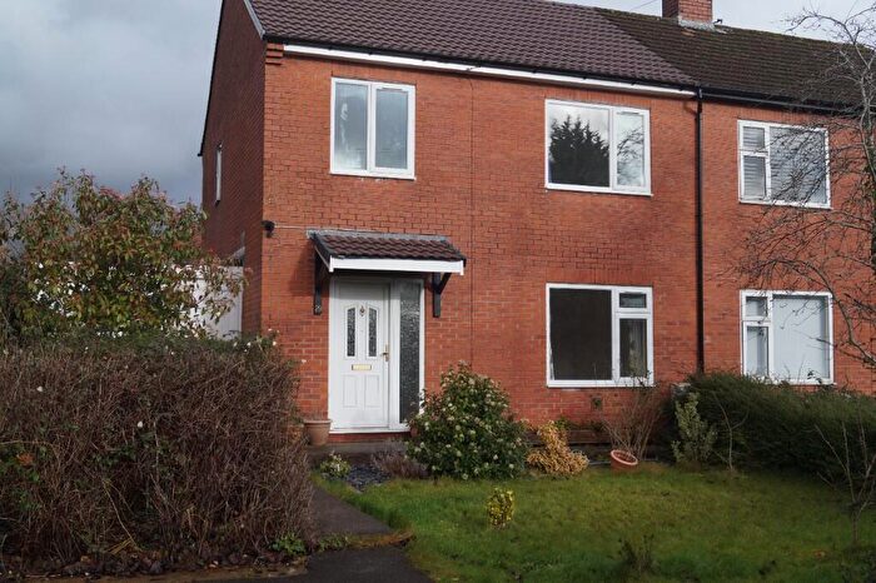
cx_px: 438
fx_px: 949
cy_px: 292
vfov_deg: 34.2
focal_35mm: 39
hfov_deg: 49.6
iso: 100
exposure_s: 1/400
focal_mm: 26
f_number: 5.6
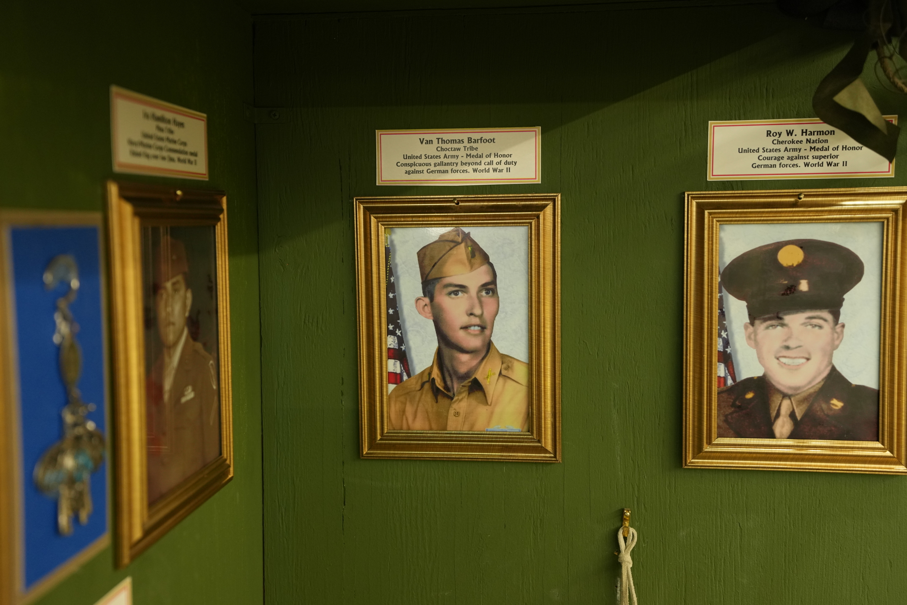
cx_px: 454
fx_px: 882
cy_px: 302
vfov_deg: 37.9
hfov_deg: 54.4
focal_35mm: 35
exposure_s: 1/40
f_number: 2.8
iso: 1600
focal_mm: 35
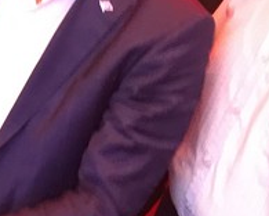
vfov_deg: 15.5
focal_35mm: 97
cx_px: -166
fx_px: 772
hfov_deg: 17.3
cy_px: -21
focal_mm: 4.15
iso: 125
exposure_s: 1/8
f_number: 2.2
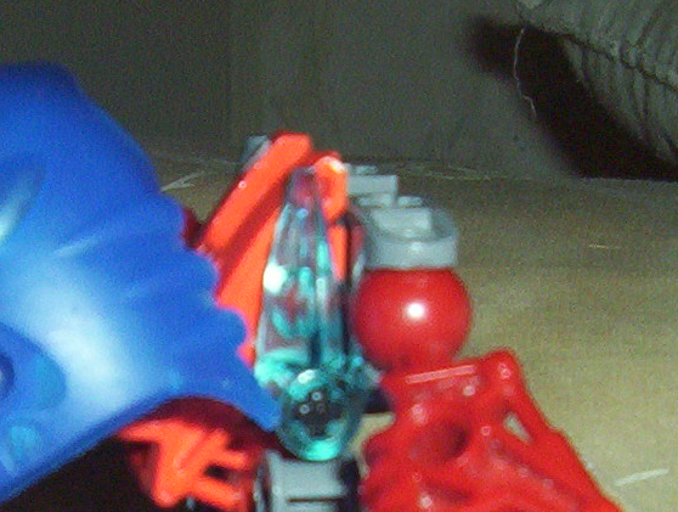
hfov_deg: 17.2
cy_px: 704
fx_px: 2238
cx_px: 208
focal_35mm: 114
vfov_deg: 12.5
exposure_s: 1/60
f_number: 3.84
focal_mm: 5.26
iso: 140
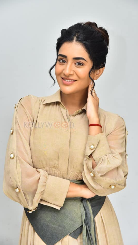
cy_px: 122
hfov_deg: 13.9
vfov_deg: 24.5
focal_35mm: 87
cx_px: 76
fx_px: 566
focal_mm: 82
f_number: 5.6
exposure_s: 1/125
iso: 2000
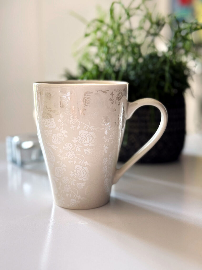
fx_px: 373
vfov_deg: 39.7
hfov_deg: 30.3
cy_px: 135
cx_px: 101
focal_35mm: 48
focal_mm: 6.76
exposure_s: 1/60
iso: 125
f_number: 1.78
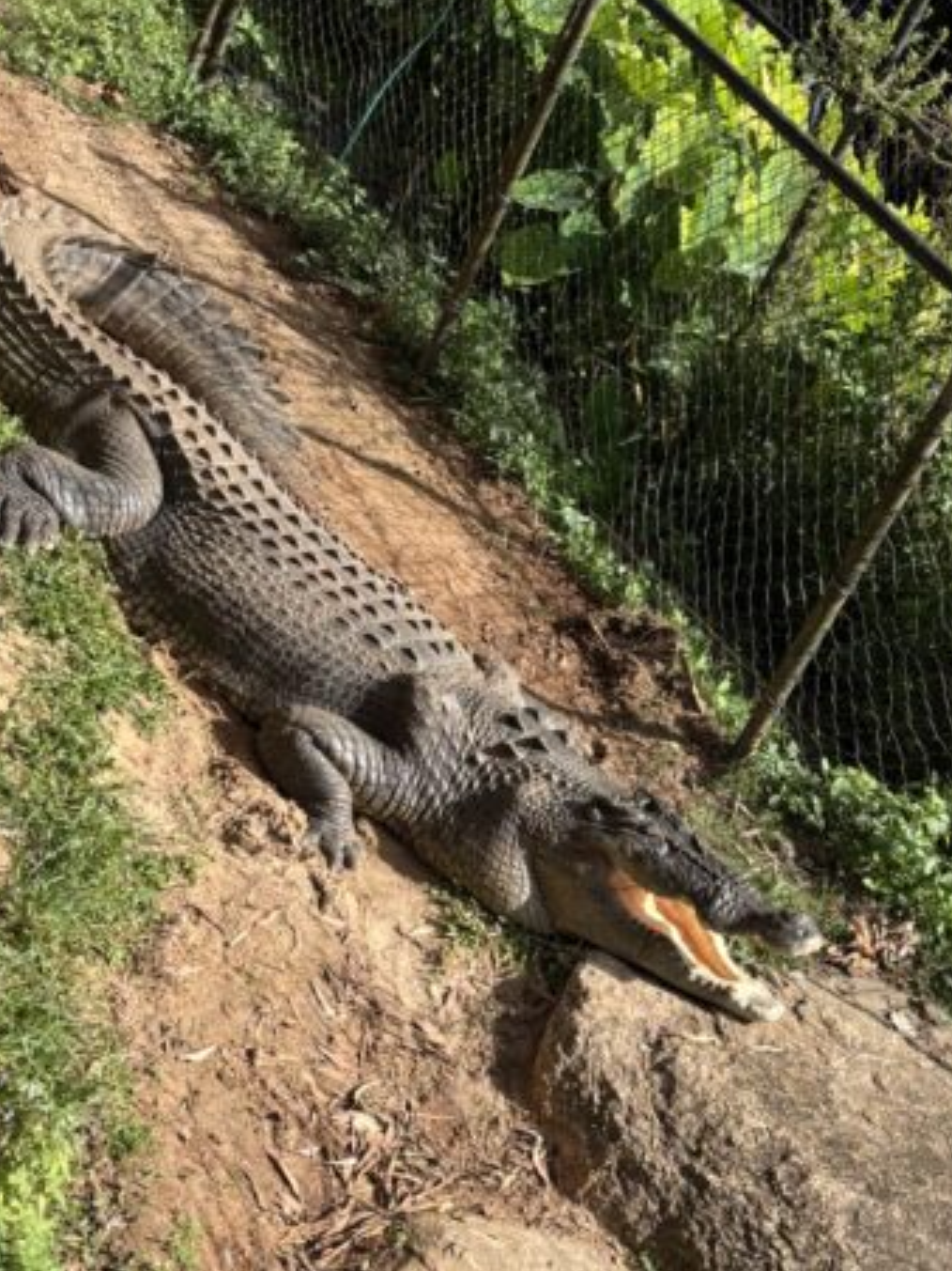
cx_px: 682
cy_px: 843
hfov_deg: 24.6
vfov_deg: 32.4
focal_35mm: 59
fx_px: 2164
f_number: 1.6
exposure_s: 1/1812
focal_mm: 5.96
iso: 50
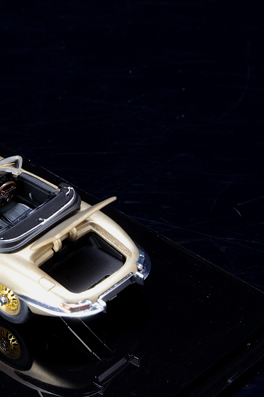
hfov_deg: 8.6
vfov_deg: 12.9
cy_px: 198
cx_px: -14
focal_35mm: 159
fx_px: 1749
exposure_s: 1/6
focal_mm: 70
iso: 800
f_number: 18
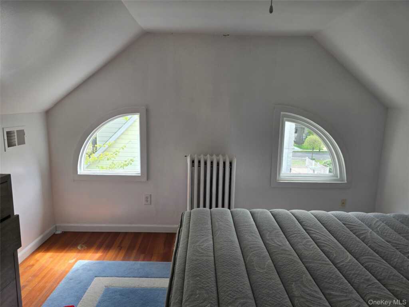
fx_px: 272
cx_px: 204
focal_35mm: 23
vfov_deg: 58.9
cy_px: 154
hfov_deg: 73.9
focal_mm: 6.3
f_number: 1.7
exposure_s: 1/180
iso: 40
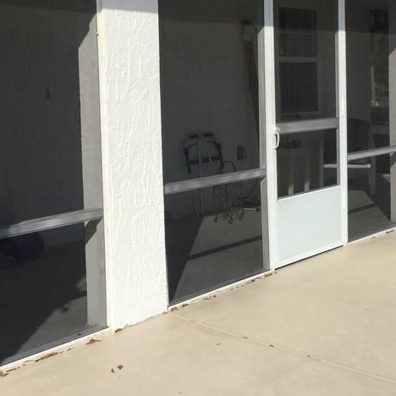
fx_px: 777
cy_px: 133
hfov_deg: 28.6
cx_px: 225
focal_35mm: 60
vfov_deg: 28.4
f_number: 2.4
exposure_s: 1/2717
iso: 25
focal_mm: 3.3
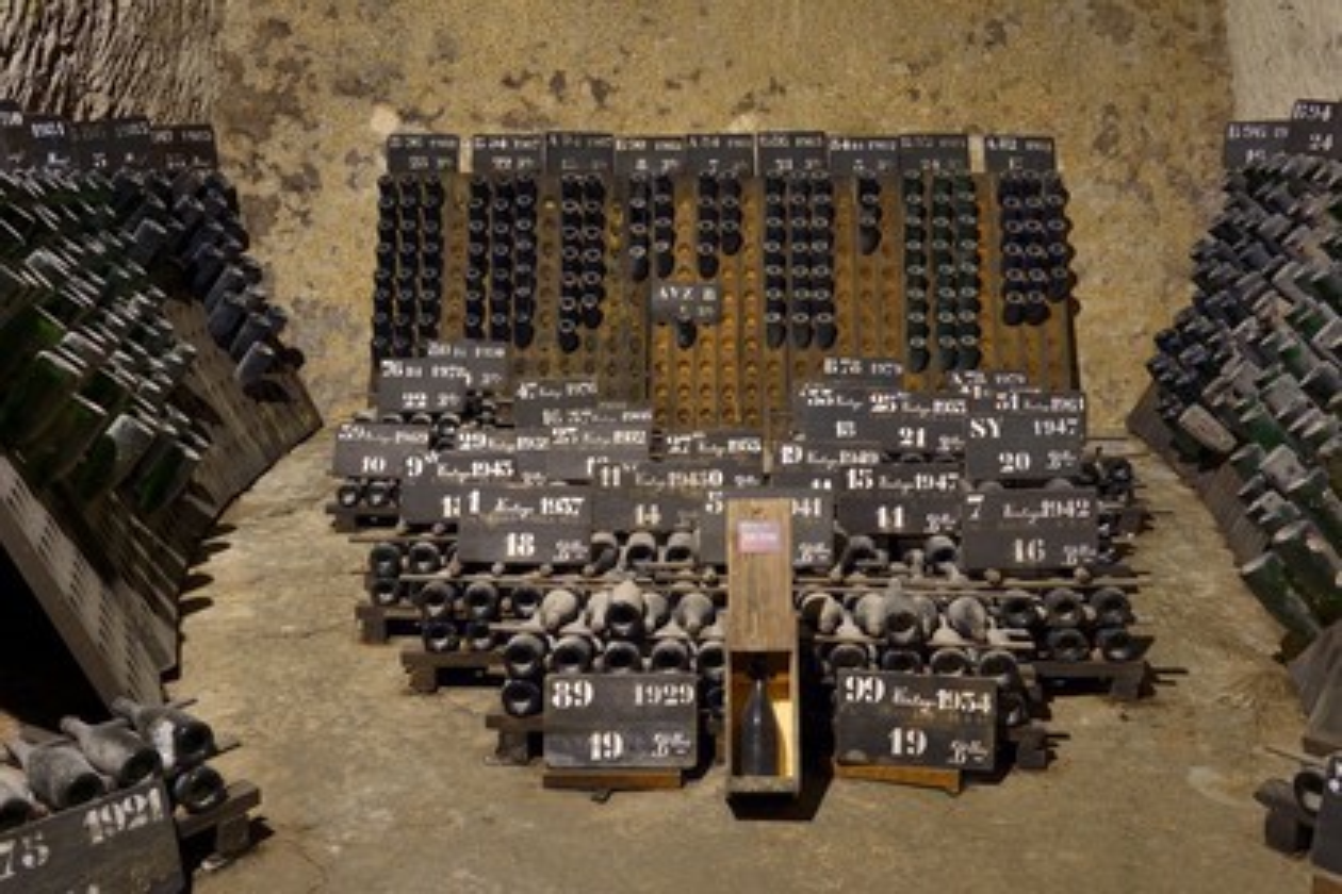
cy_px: 447
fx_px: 1305
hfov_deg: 54.4
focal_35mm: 35
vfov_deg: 37.9
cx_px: 671
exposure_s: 10
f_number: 7.1
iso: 400
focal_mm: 35
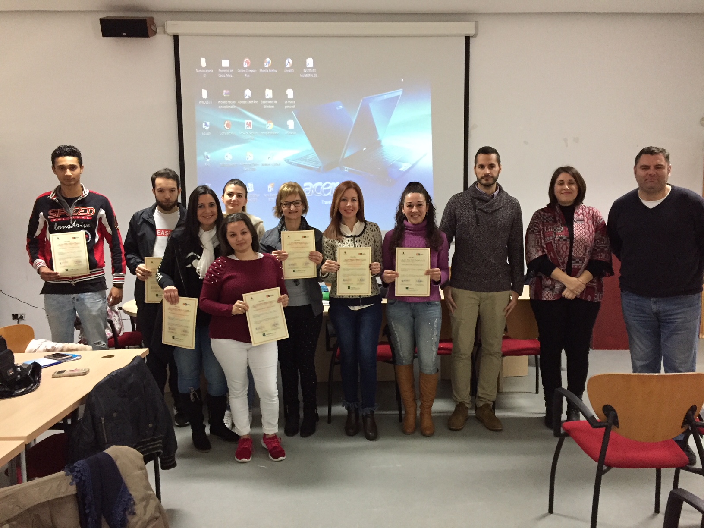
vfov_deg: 48.2
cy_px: 264
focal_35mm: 29
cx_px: 352
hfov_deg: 61.7
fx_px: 590
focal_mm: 4.15
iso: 250
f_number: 2.2
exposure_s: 1/25
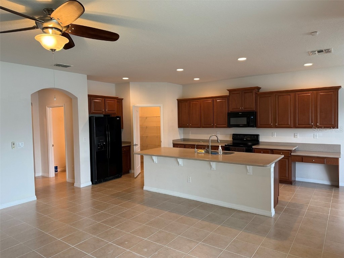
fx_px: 239
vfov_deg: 56.8
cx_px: 172
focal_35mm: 24
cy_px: 129
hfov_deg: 71.6
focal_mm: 6.76
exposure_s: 1/120
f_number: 1.78
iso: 200
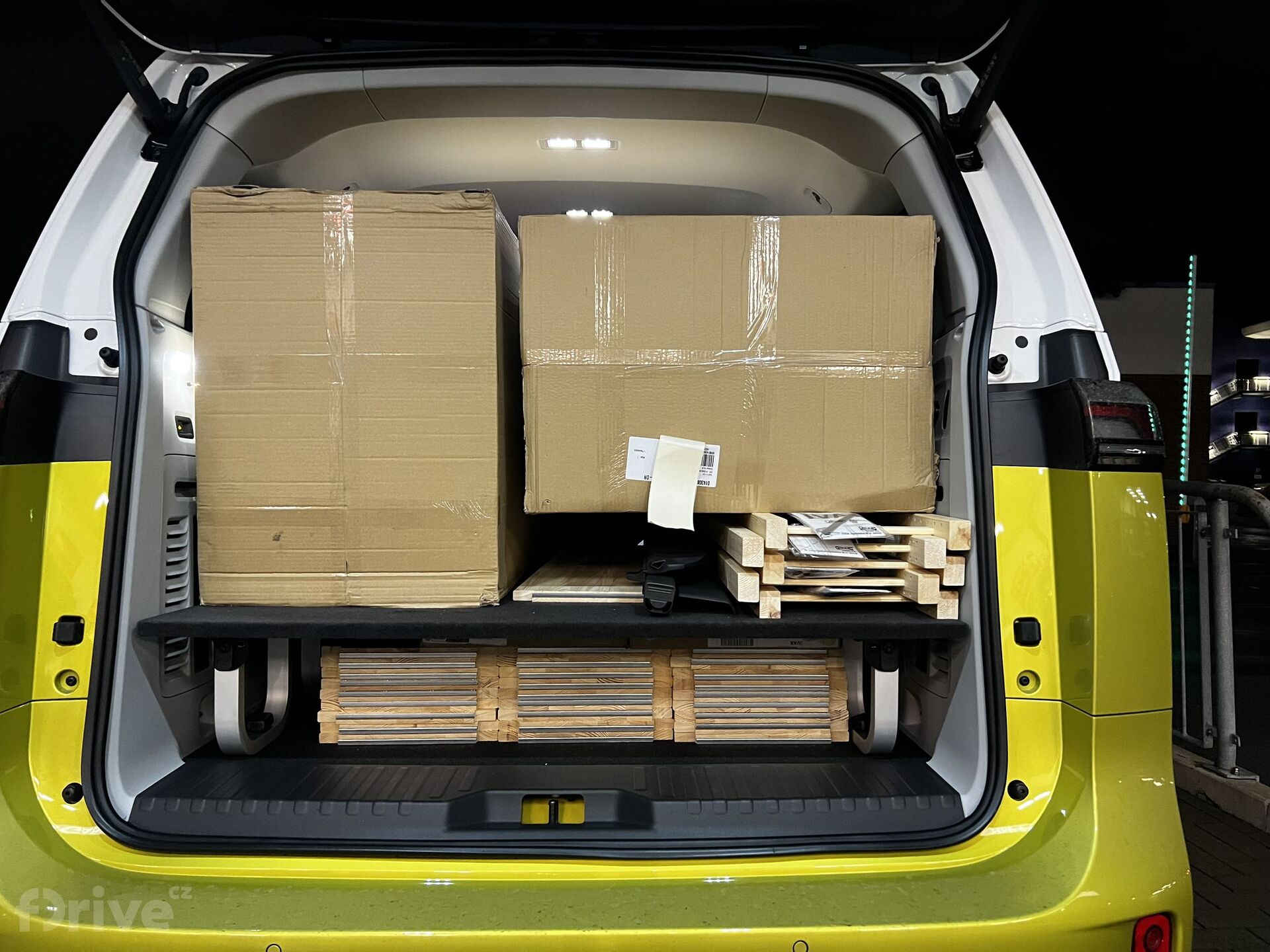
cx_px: 635
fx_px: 954
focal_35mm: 26
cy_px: 476
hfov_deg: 67.3
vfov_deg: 53.1
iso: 500
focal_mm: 5.7
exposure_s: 1/50
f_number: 1.5
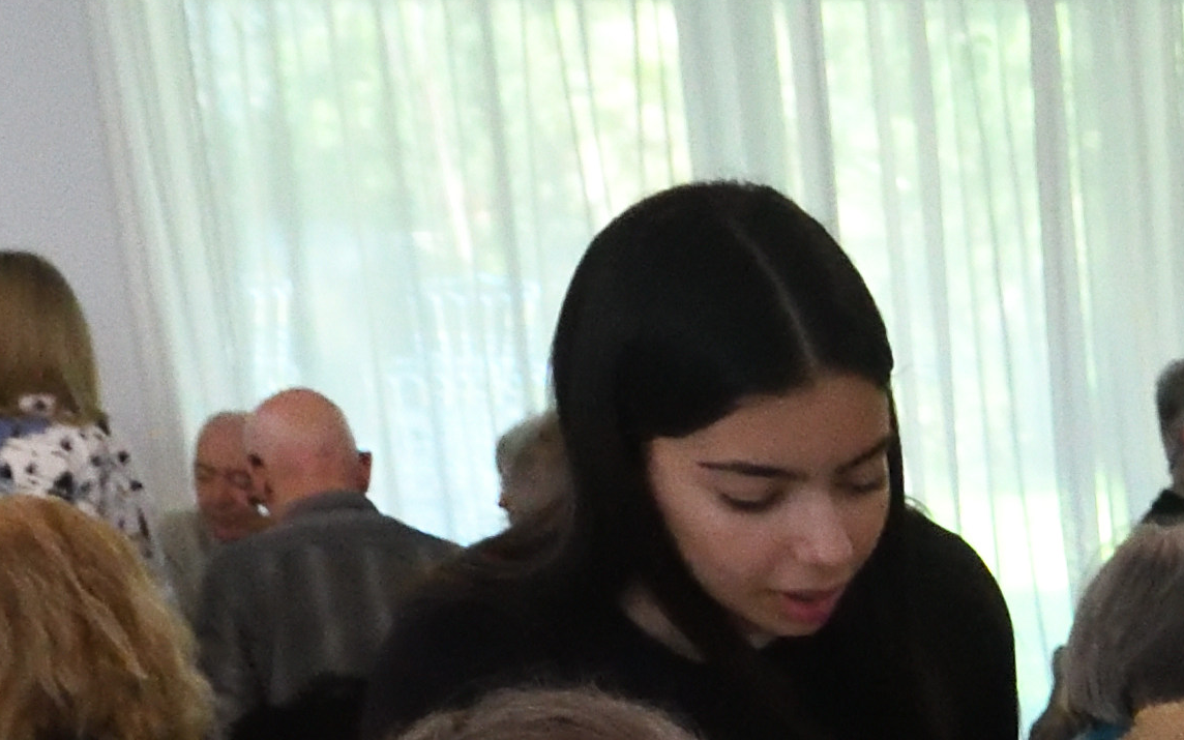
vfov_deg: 9.7
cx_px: 2281
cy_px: 1808
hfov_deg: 14.8
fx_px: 3840
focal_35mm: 119
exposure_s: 1/160
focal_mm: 16
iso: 5000
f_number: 5
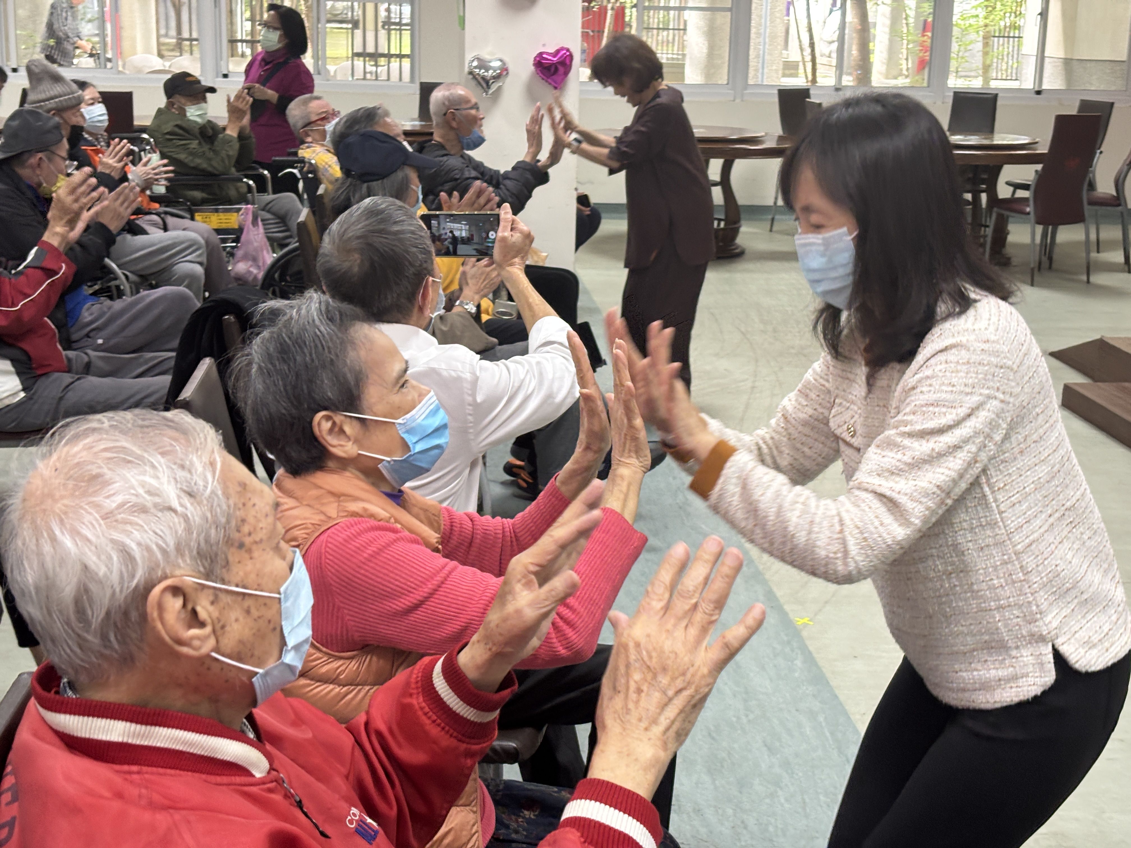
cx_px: 566
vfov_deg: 28.0
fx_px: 1699
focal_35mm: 52
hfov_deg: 36.8
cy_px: 424
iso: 80
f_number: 1.6
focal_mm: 5.96
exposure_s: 1/60
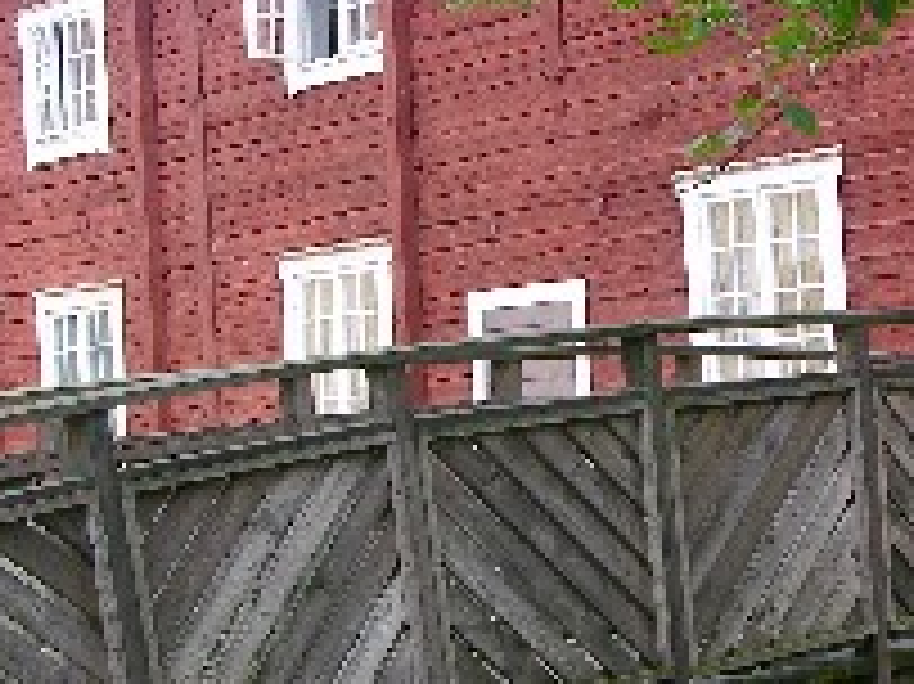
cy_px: 270
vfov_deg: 14.6
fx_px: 2665
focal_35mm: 101
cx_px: 628
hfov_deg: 19.4
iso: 50
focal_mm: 8.9
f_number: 4
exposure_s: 1/38.8
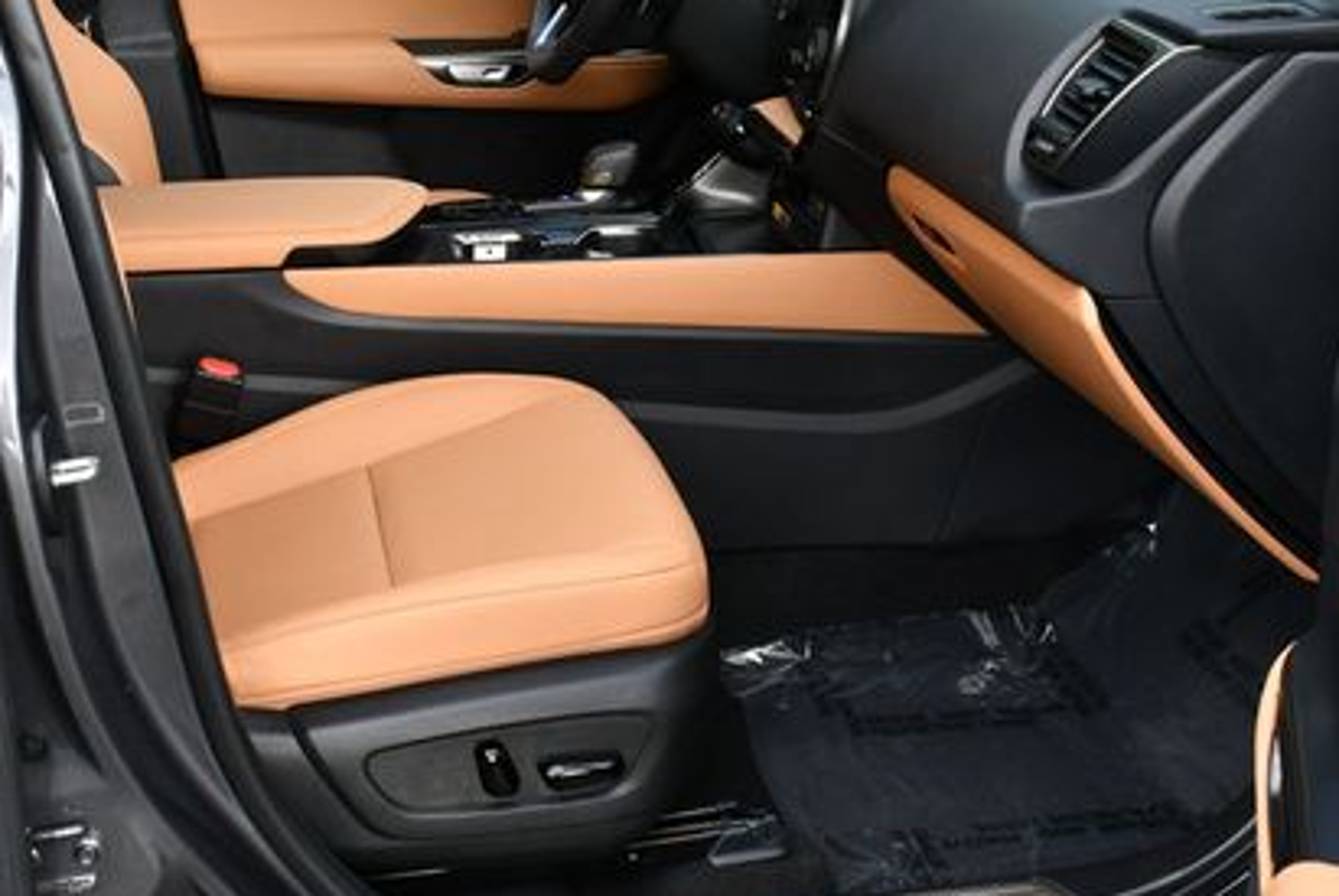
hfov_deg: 35.6
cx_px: 616
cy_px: 326
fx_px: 2085
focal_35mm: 56
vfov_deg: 24.2
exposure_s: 1/250
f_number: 5.6
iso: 400
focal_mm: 18
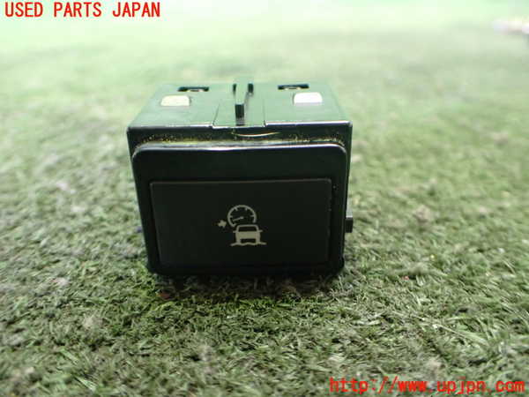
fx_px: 458
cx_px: 264
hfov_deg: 60.0
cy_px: 198
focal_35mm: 30
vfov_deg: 46.8
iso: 1000
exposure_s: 1/30
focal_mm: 5.4
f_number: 2.3
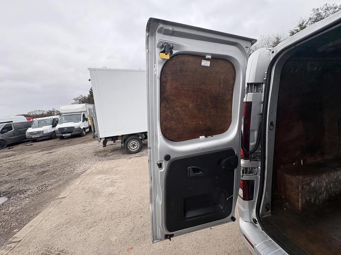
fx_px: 138
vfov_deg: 85.7
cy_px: 128
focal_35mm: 14
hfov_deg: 102.1
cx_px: 170
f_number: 2.2
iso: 64
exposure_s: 1/364
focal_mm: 2.22
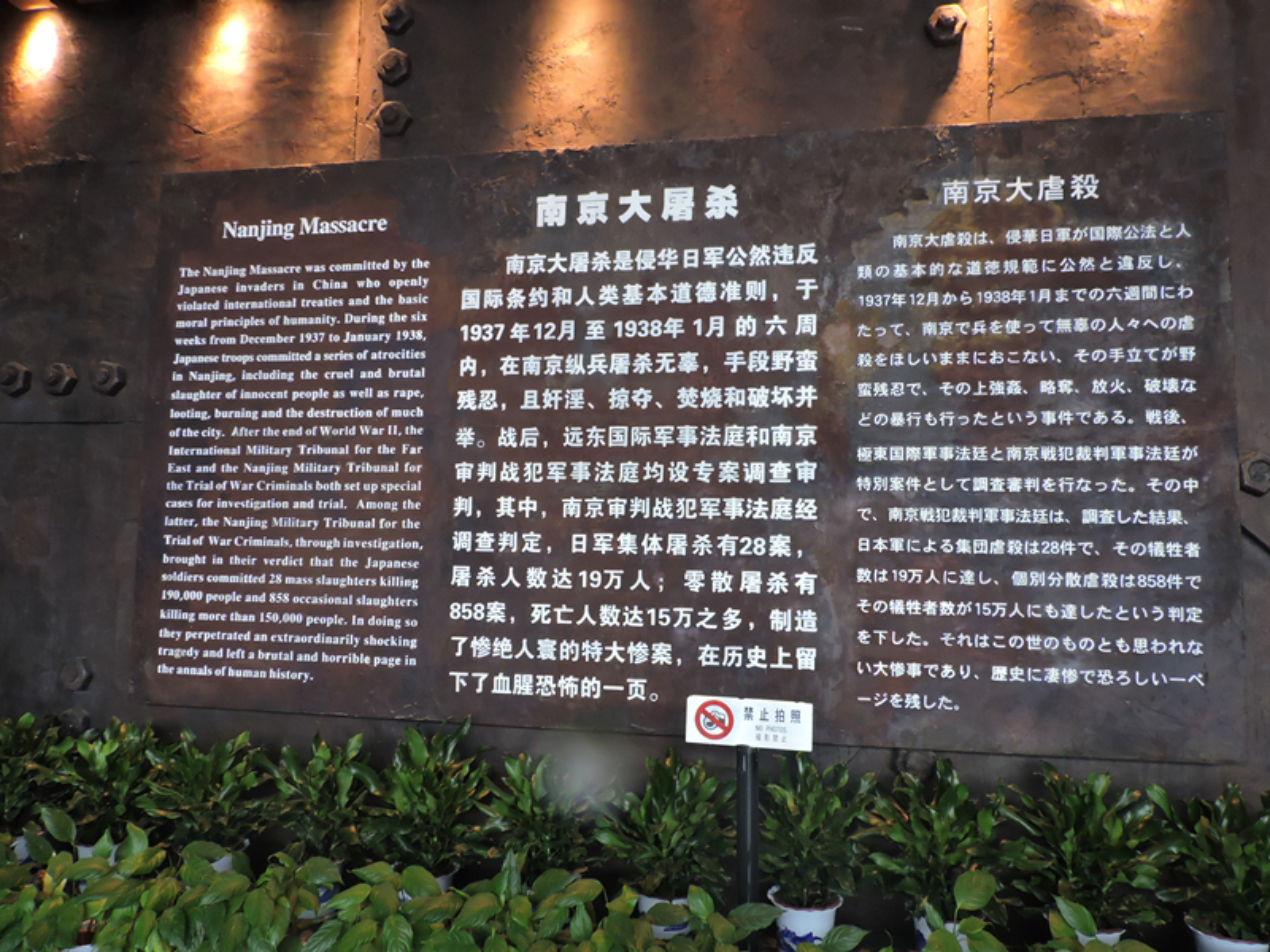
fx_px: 881
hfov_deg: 71.6
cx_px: 635
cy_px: 476
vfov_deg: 56.8
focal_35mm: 24
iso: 450
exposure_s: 1/8
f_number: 3
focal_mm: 4.3
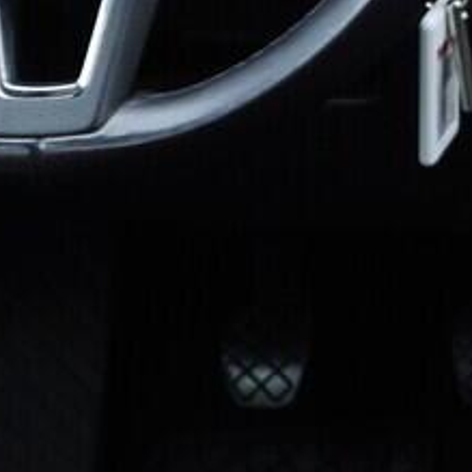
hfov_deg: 8.2
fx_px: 3101
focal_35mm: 201
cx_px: 970
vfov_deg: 8.5
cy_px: -246
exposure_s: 1/40
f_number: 2.8
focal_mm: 24
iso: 160
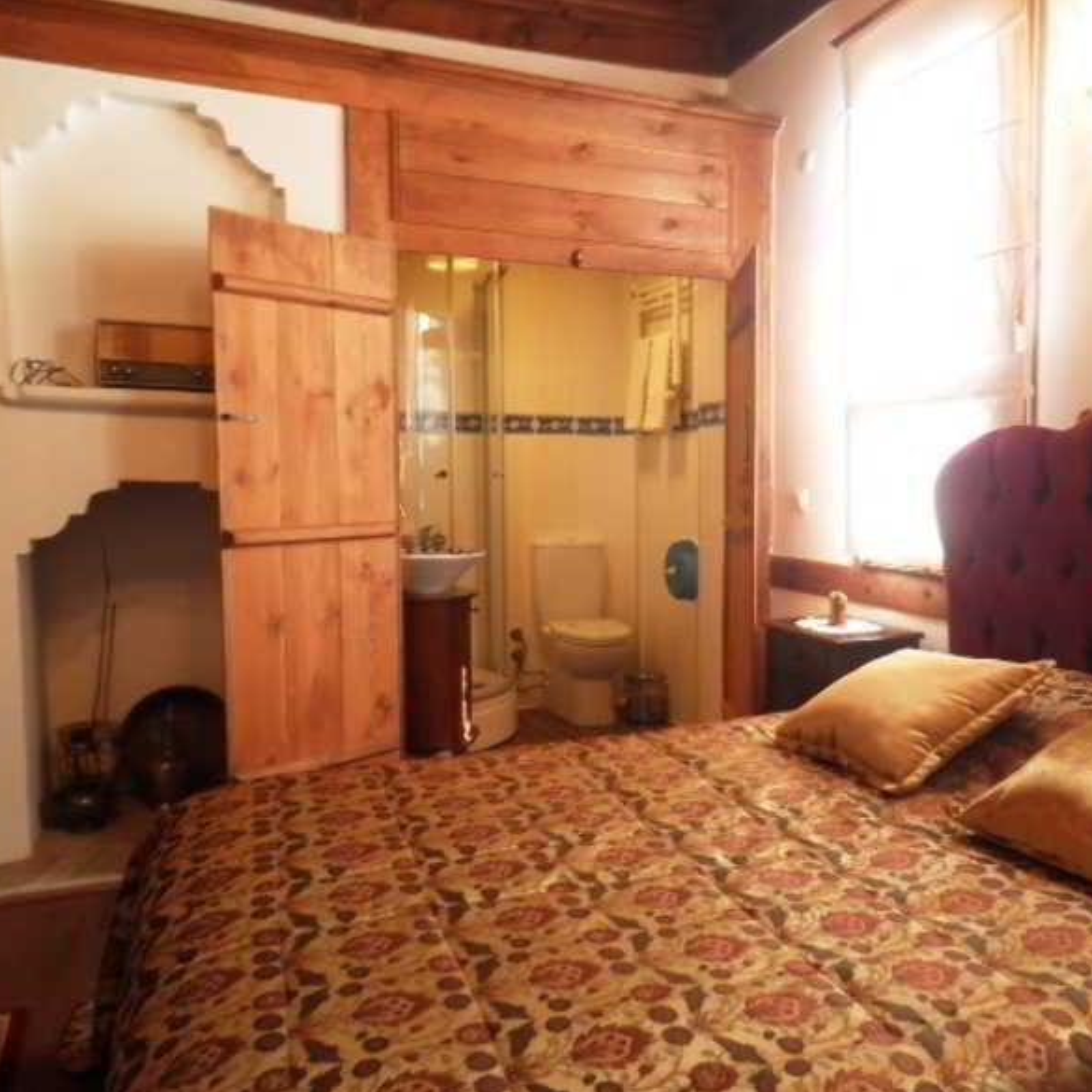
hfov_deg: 54.8
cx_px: 698
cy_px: 556
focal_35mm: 29
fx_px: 1035
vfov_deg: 55.6
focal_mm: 4.3
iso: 160
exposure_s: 1/15
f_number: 3.3
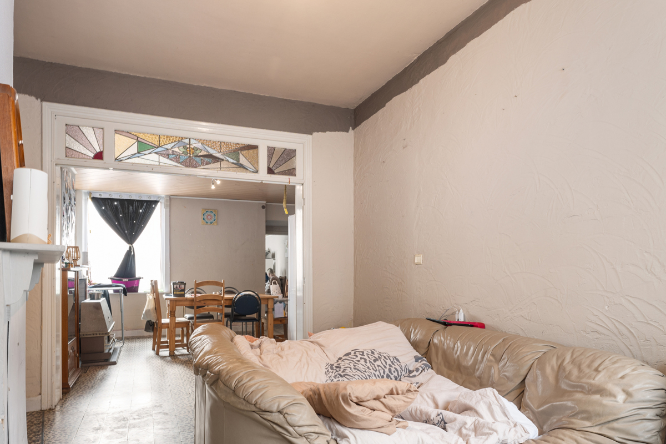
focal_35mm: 21
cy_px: 270
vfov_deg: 58.9
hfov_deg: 80.7
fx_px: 388
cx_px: 282
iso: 250
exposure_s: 1/3
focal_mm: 14
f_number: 11
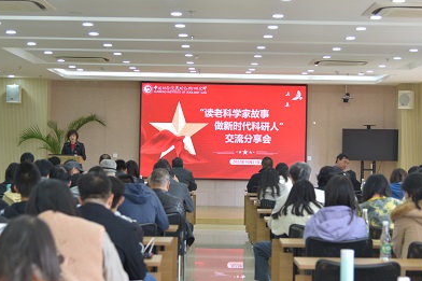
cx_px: 222
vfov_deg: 17.3
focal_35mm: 79
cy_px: 135
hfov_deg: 25.7
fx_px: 926
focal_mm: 62
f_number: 4
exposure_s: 1/60
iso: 360
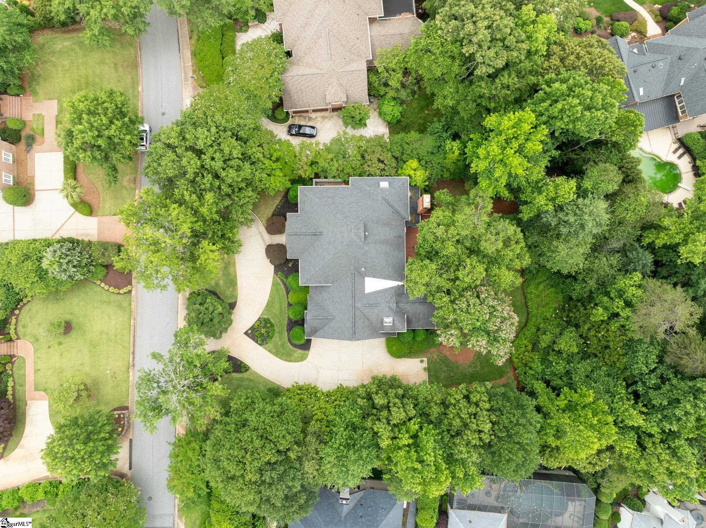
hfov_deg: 71.6
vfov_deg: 56.8
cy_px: 264
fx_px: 489
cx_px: 353
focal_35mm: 24
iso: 100
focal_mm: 12.29
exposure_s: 1/10
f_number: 4.5
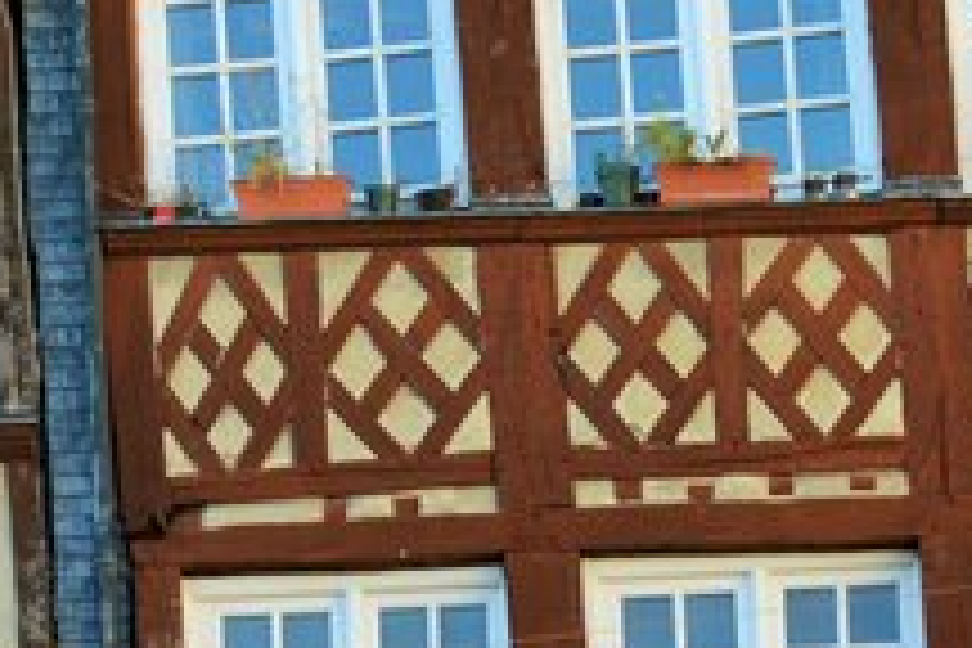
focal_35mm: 267
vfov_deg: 5.1
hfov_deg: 7.7
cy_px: 639
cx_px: 526
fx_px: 7208
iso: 320
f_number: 6.3
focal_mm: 48
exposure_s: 1/200
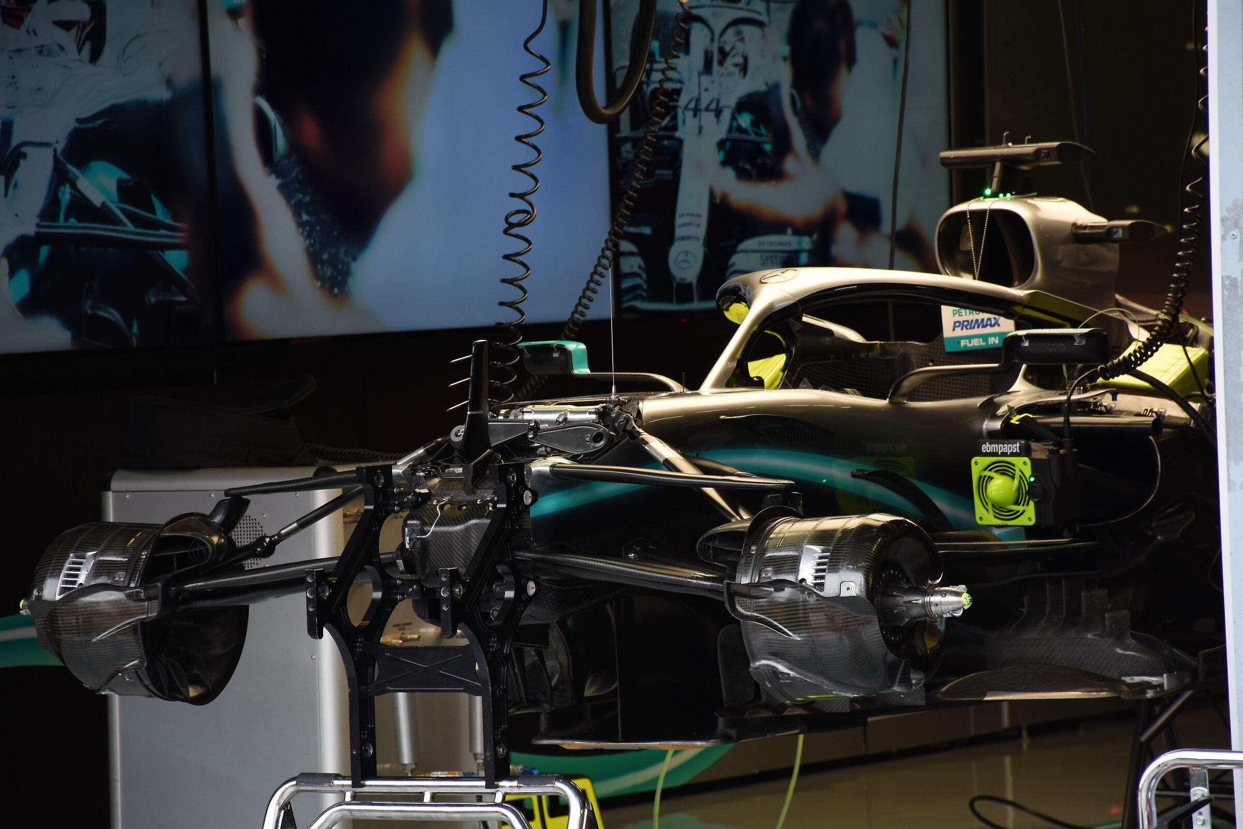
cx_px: 622
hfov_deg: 9.8
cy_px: 414
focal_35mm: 210
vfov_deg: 6.5
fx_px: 7250
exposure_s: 1/125
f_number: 5.6
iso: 400
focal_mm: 140
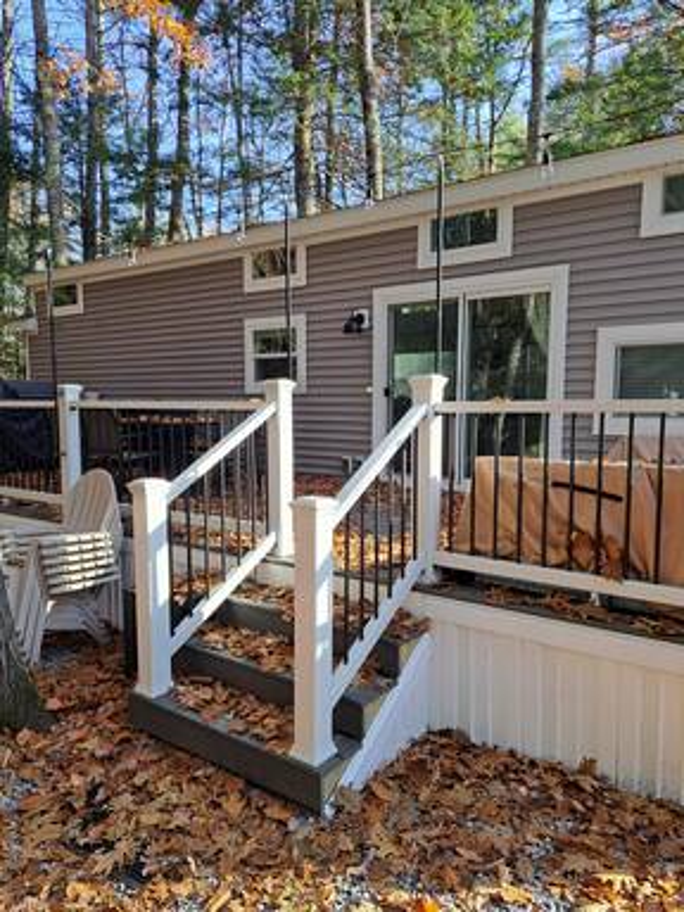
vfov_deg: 71.6
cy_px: 456
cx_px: 342
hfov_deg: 56.8
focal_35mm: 24
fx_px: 632
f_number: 1.8
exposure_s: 1/171
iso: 50
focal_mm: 5.23
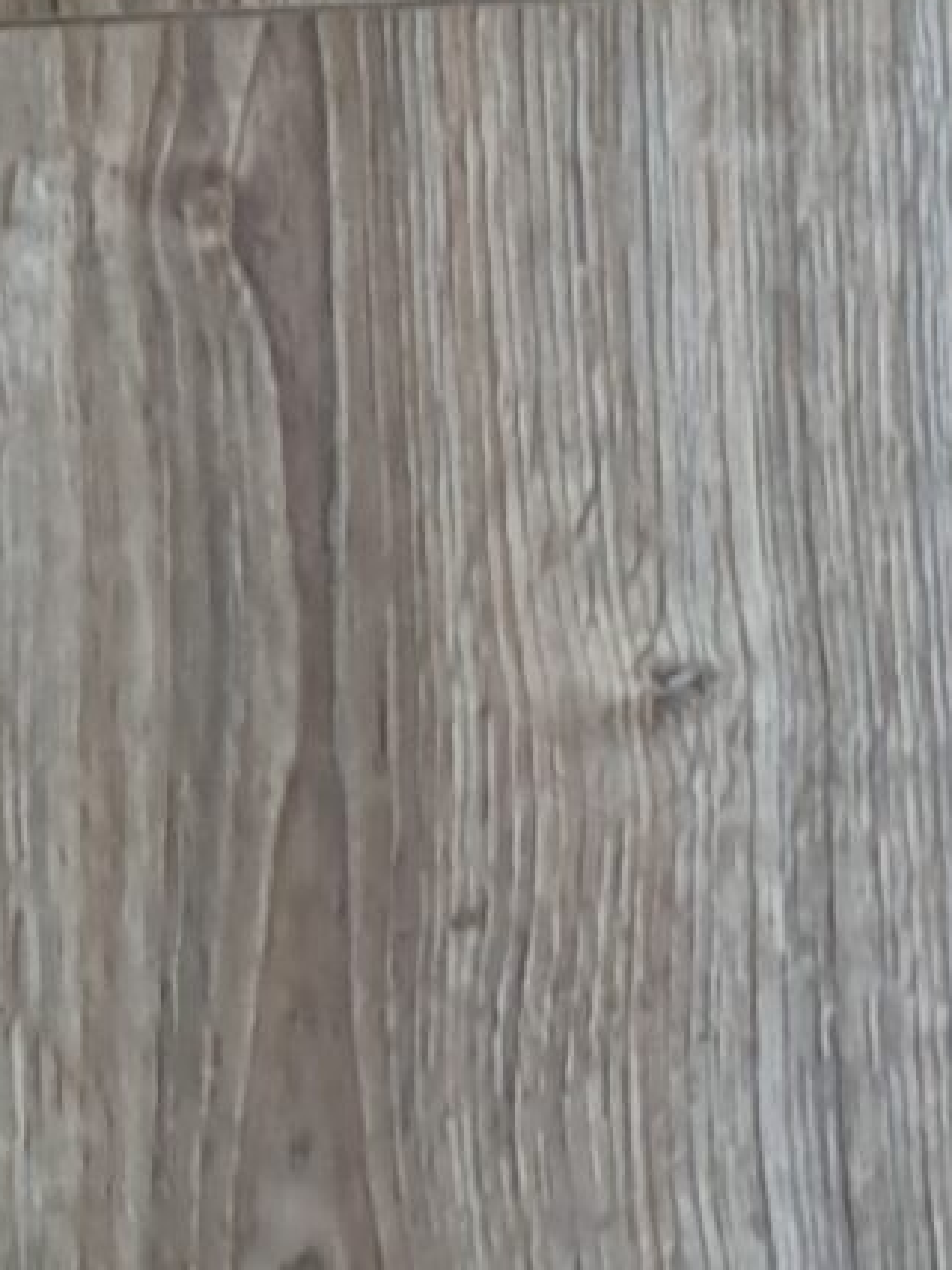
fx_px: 5283
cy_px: -610
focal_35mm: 144
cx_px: 1984
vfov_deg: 13.0
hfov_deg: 9.5
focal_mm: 5.23
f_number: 1.8
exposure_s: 1/20
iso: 1250
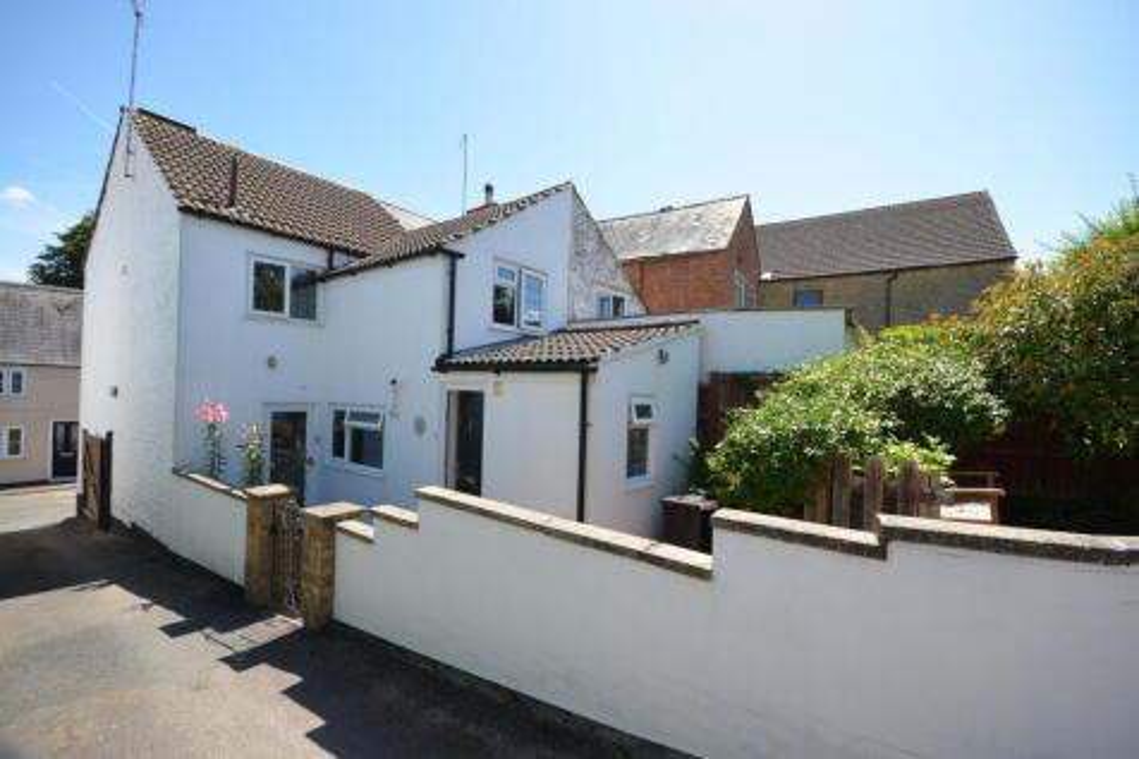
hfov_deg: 100.4
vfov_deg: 77.3
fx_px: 474
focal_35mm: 15
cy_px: 380
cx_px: 570
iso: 200
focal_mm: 10
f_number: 8
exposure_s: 1/250
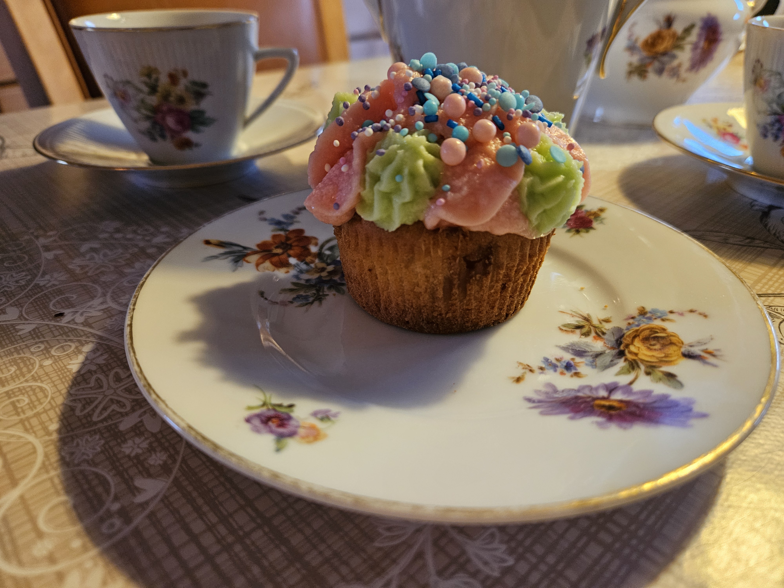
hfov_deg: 73.9
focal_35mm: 23
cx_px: 392
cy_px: 294
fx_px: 521
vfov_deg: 58.9
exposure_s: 1/50
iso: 640
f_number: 1.8
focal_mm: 5.4
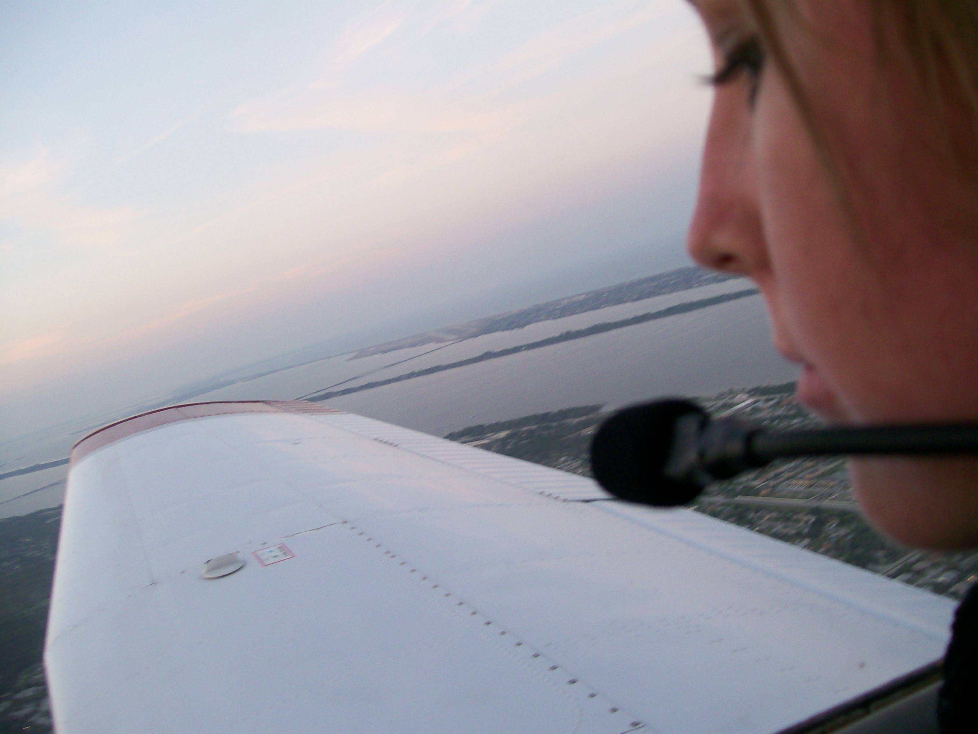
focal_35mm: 36
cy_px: 367
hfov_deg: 51.4
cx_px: 489
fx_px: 1017
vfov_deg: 39.7
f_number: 2.7
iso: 89
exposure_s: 1/32
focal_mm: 6
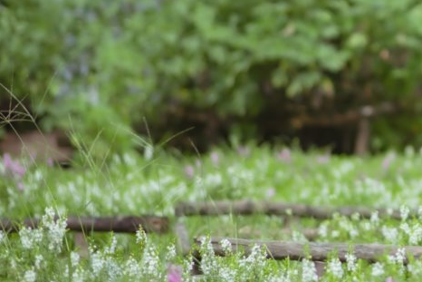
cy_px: -88
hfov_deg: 8.9
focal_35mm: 228
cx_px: 552
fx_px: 2673
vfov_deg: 6.0
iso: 100
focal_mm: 85
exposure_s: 1/2500
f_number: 2.5
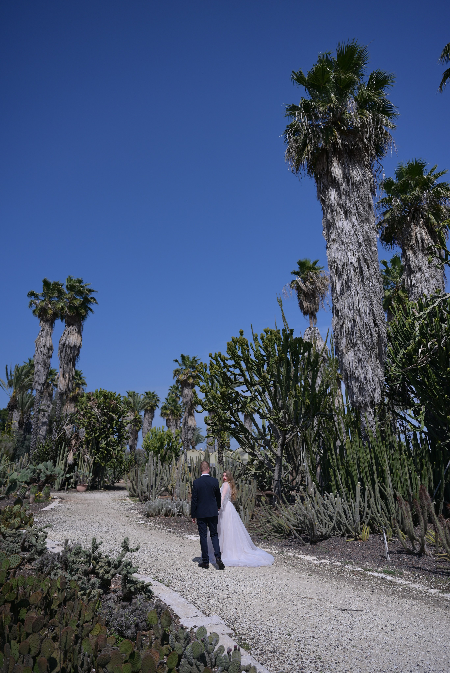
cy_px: 336
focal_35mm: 24
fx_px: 449
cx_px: 225
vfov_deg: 73.7
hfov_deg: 53.2
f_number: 4
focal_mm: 24
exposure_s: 1/2500
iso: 100
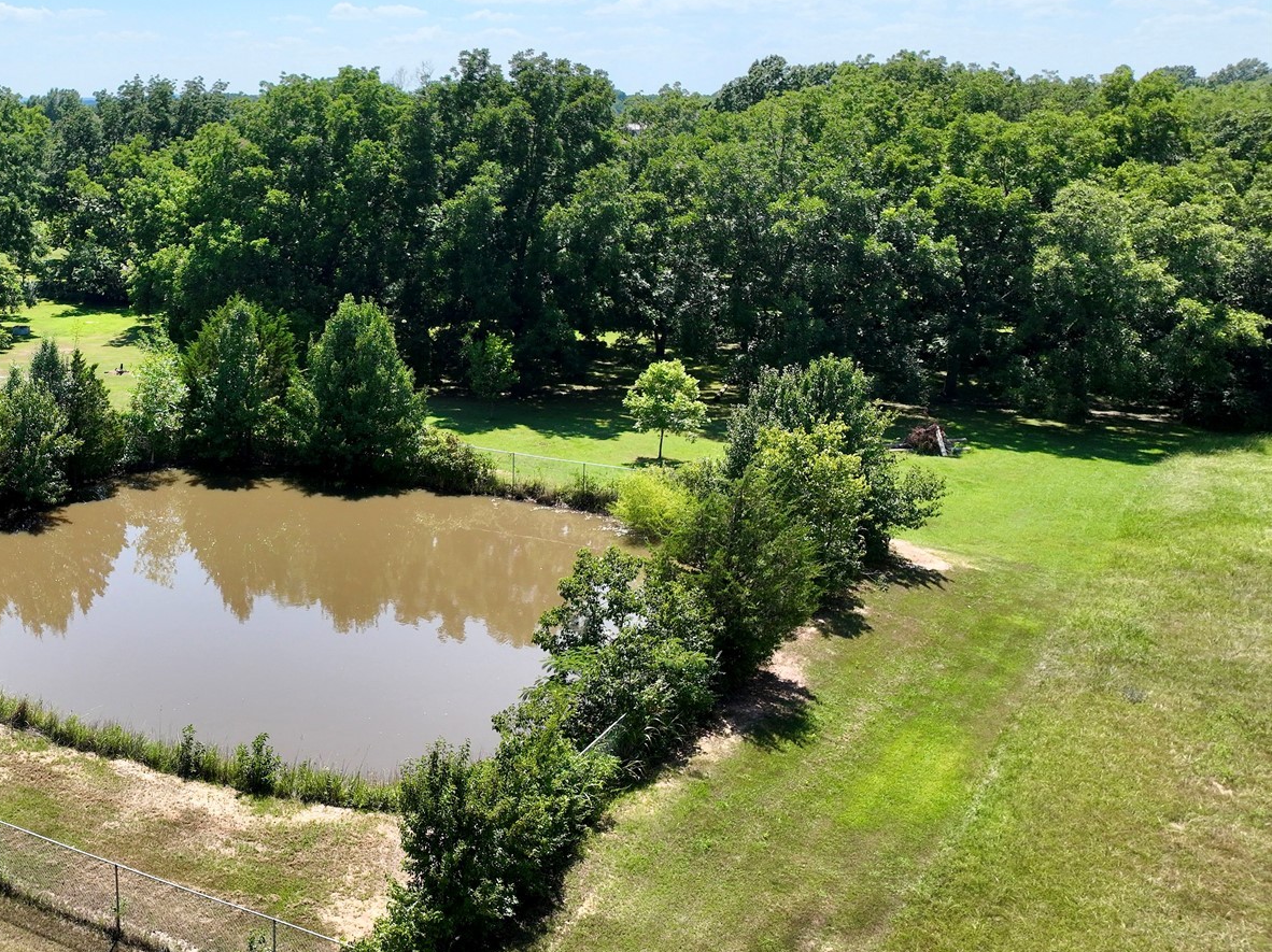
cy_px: 491
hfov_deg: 45.3
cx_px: 241
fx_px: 1432
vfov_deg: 36.8
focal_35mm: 39
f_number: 2.8
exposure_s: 1/2500
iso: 210
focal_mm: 12.29
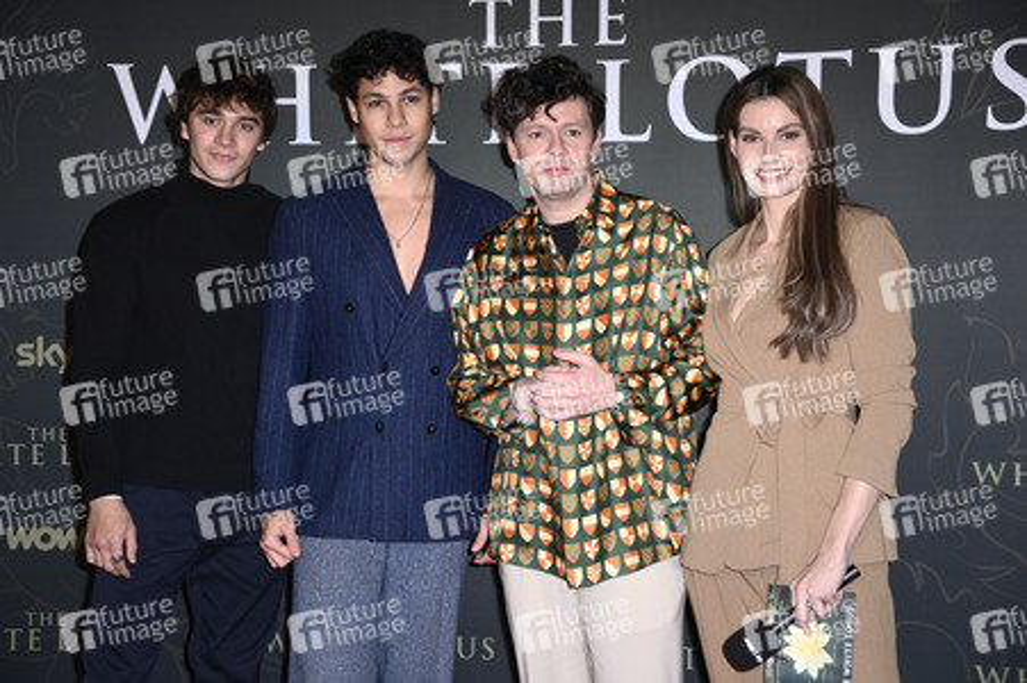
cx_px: 514
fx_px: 2052
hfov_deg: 28.1
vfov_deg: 18.9
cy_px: 342
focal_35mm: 72
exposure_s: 1/200
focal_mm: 72
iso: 800
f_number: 5
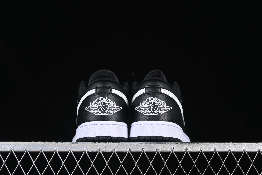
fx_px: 546
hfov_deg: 27.0
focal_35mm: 75
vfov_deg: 18.2
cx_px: 131
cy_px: 88
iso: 160
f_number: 6.3
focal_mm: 50
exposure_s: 1/60
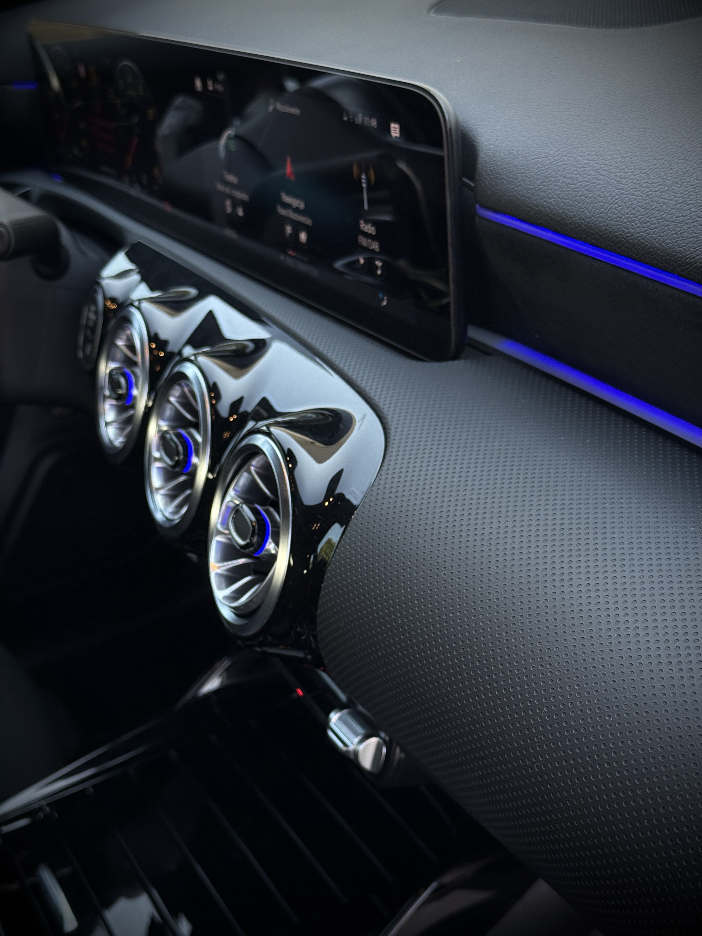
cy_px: 468
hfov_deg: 30.3
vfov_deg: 39.7
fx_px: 1298
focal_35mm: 48
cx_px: 351
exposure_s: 1/292
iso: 100
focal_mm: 6.76
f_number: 1.78
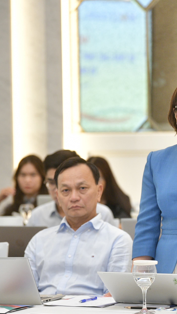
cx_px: 215
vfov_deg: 11.6
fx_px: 1552
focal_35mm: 186
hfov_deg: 6.5
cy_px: 166
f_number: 2.8
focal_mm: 110
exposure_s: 1/200
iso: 3200
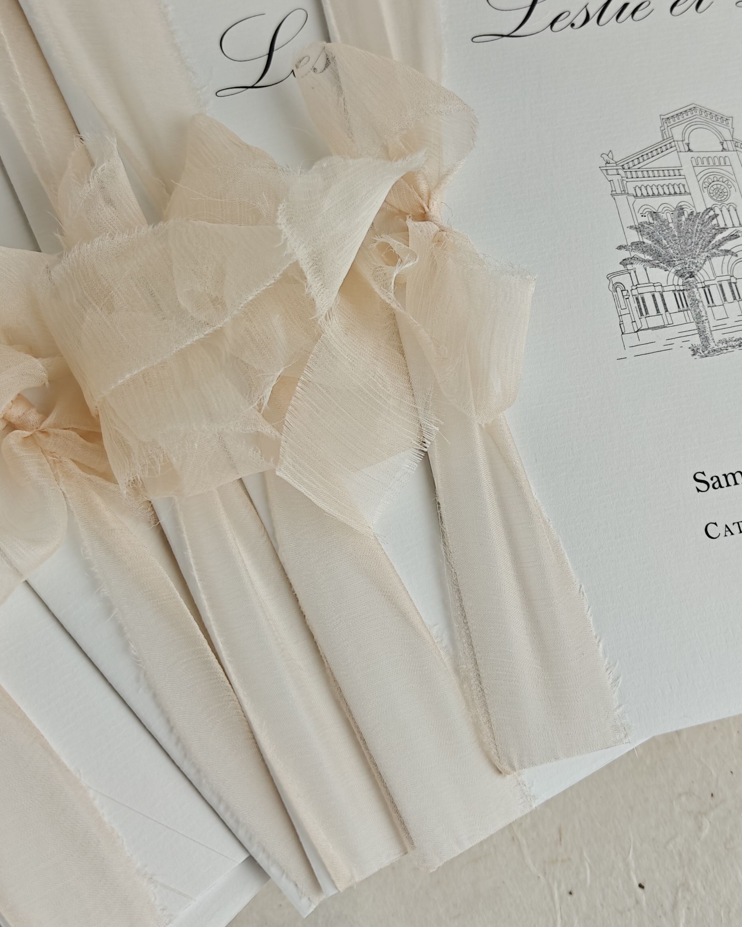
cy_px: 373
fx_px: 1125
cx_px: 477
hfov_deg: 36.2
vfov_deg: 44.6
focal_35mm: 41
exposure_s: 1/100
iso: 80
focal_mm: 5.59
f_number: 1.8
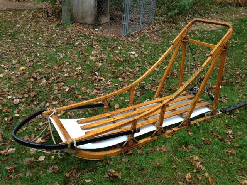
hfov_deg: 55.4
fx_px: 235
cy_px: 92
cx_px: 124
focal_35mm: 33
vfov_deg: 42.9
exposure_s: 1/120
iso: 80
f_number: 2.4
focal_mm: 4.12
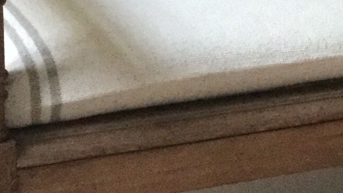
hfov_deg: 12.6
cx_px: 330
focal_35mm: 169
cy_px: -3
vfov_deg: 7.2
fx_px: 1537
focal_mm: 3.3
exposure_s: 1/17
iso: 250
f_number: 2.4
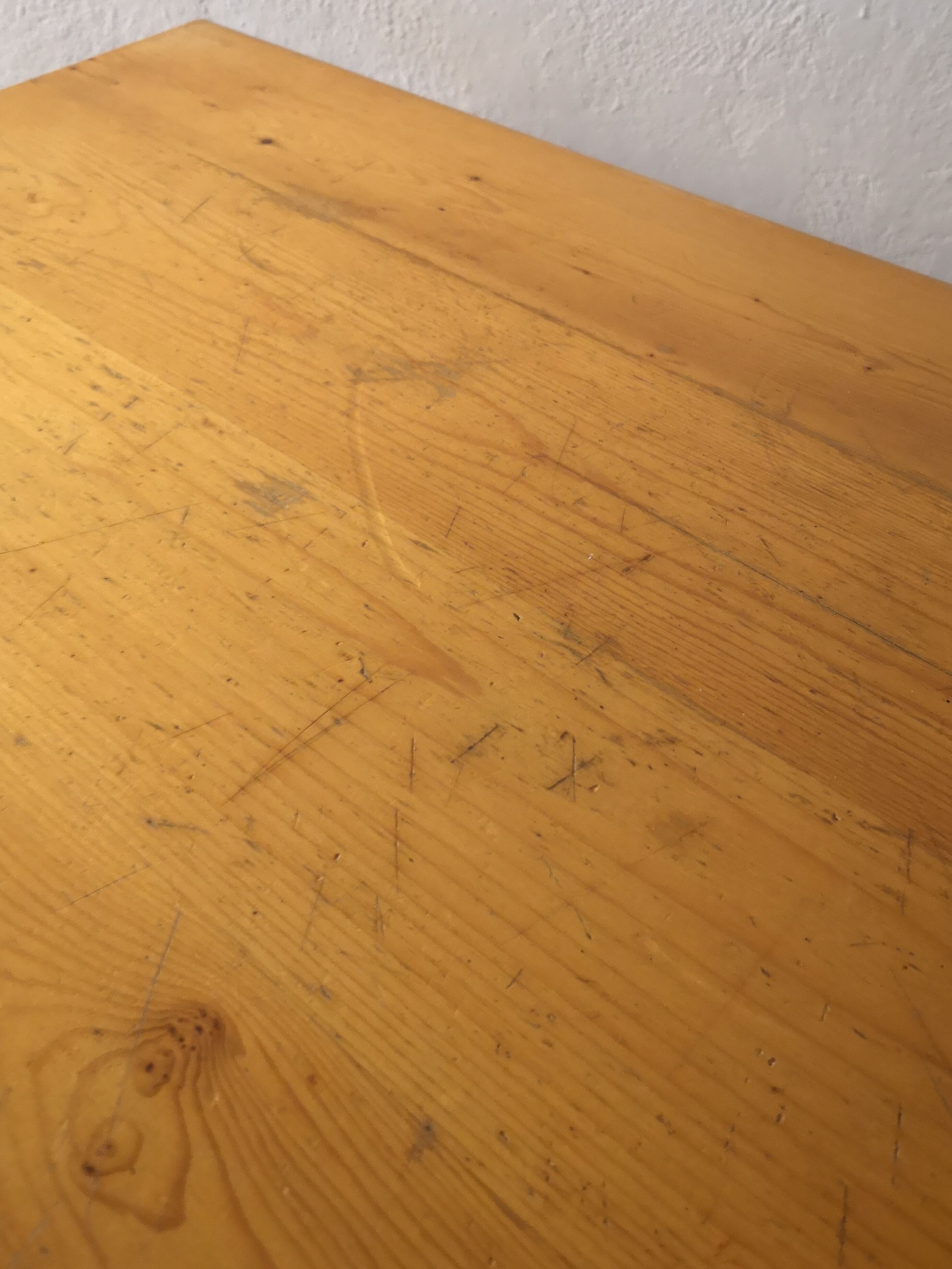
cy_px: 609
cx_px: 497
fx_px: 1063
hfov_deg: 48.2
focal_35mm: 29
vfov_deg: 61.6
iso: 320
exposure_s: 1/33.3
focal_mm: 3.95
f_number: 1.8
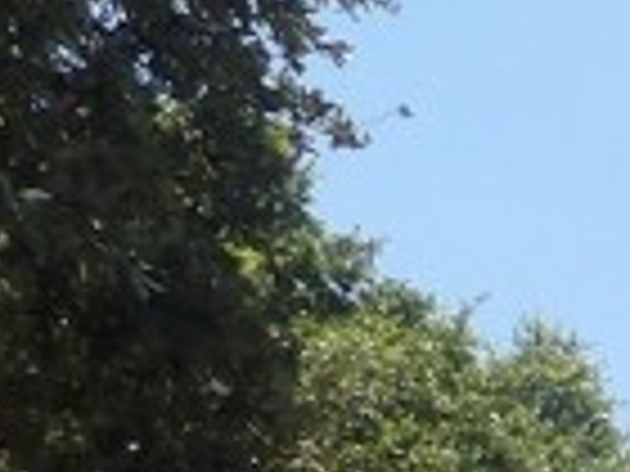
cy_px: 1479
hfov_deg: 9.2
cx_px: 1845
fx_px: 3185
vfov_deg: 7.4
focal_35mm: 175
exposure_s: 1/688
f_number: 3.2
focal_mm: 4.3
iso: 100
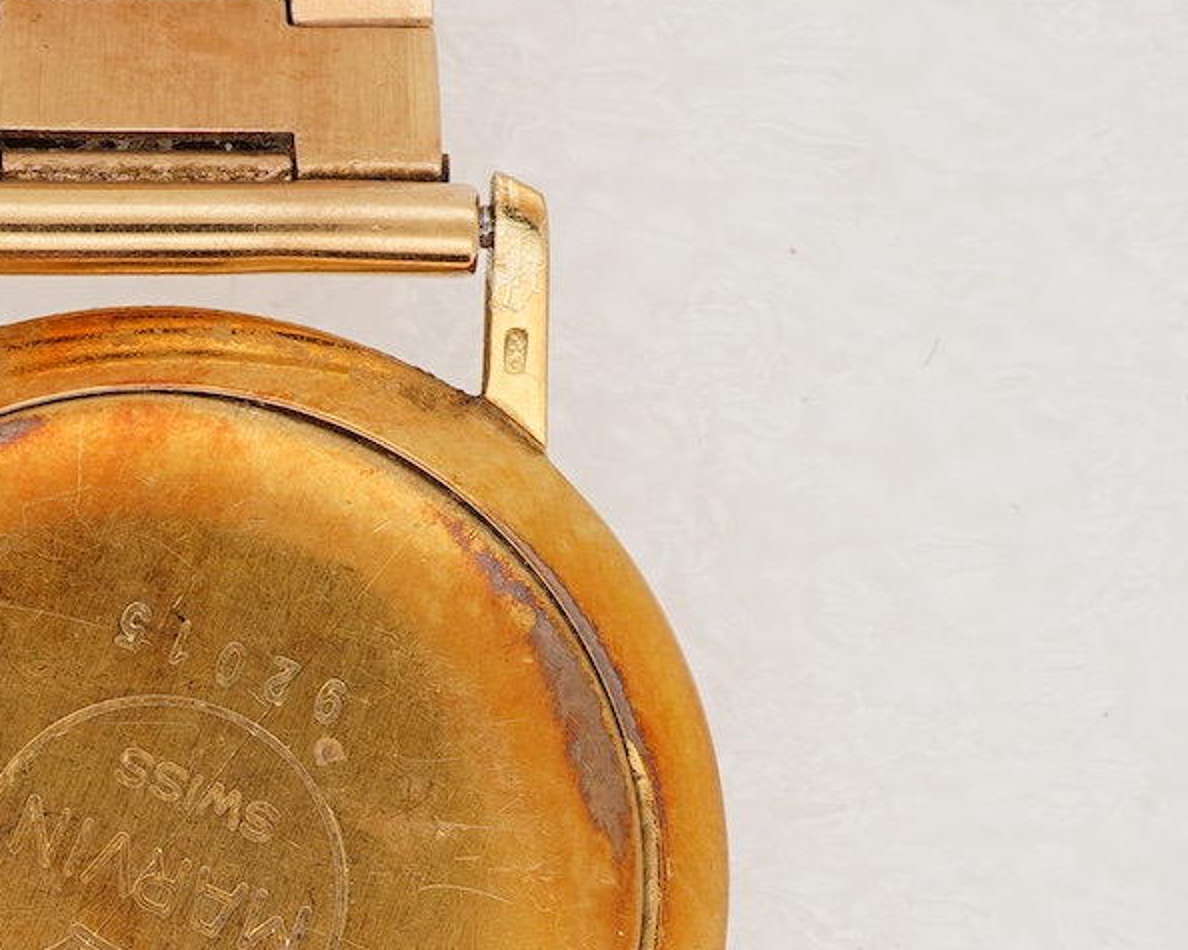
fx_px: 3937
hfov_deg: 16.8
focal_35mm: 112
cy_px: 800
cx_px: -6
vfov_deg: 13.7
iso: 160
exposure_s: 1/160
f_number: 22
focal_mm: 30
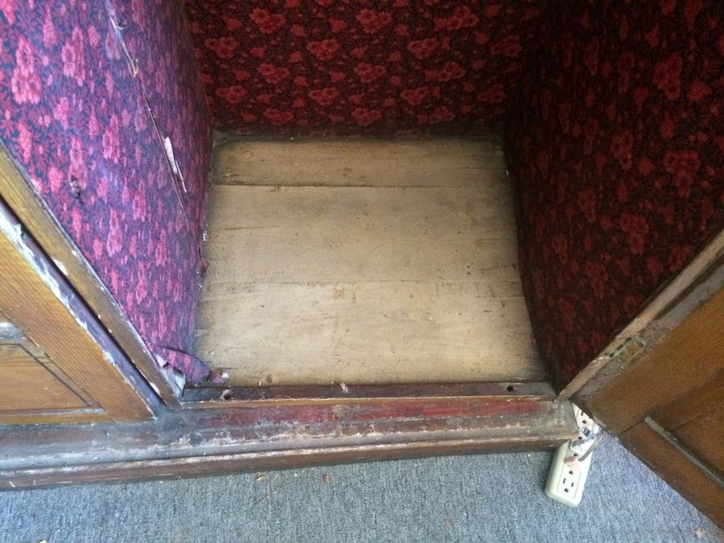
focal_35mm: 30
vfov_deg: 46.8
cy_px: 272
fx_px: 627
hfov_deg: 60.0
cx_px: 362
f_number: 2.2
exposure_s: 1/15
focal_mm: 4.12
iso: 500
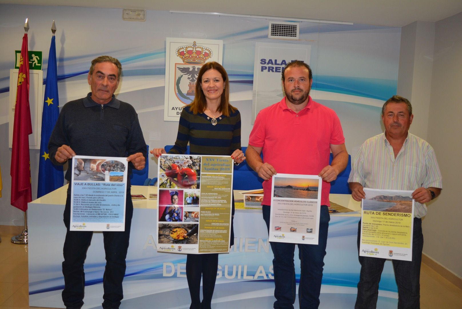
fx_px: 424
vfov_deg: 40.0
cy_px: 154
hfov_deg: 57.2
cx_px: 231
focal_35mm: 33
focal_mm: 22
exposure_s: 1/60
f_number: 3.8
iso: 500
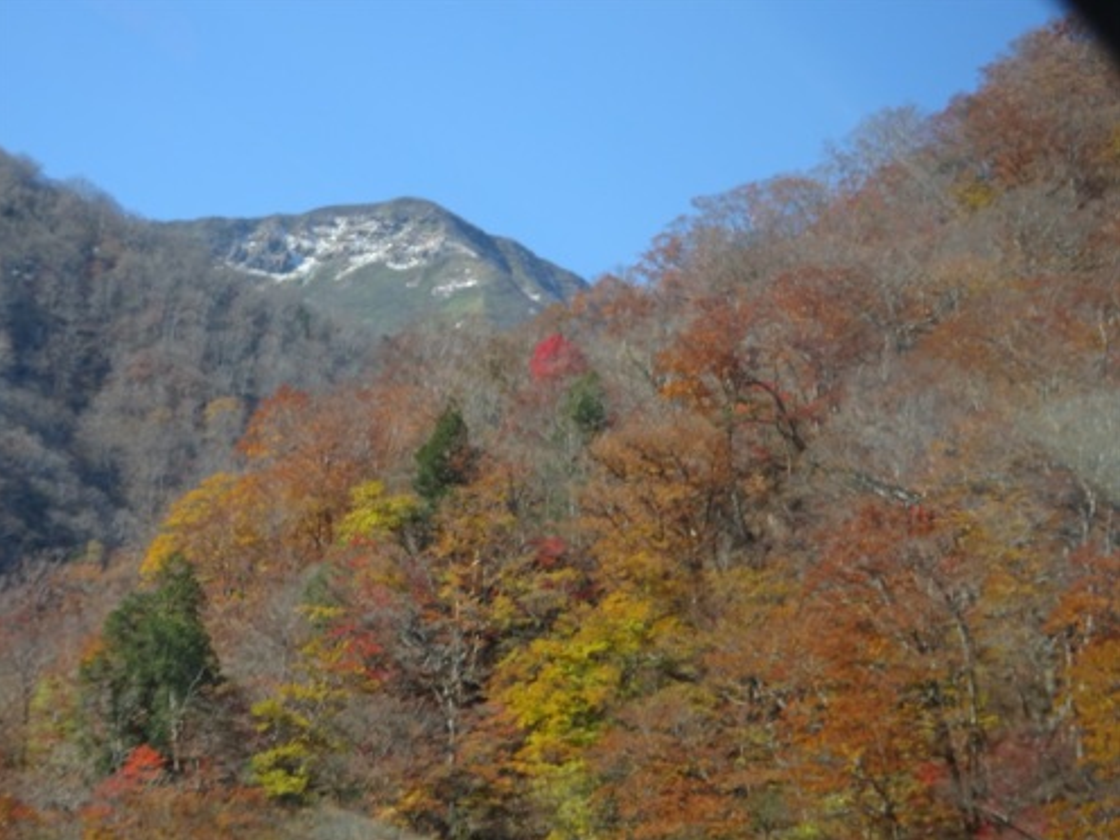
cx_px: 558
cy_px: 421
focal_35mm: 113
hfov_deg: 17.4
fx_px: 3656
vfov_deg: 13.1
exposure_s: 1/160
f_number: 5.6
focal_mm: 19.1
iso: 80
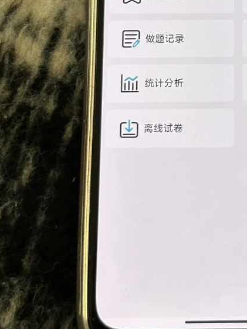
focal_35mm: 123
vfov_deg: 15.6
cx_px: 287
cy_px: -35
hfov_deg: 11.8
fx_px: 1171
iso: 64
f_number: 1.78
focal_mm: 6.86
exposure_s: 1/215
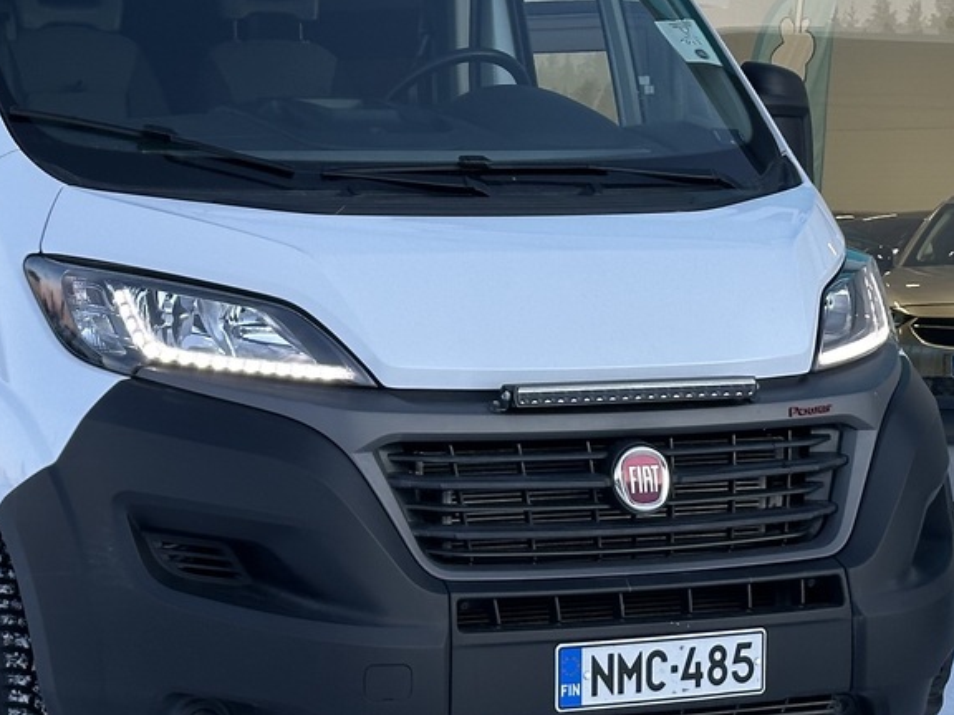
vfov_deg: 12.3
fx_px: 3307
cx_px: 189
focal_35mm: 120
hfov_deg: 16.3
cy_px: 255
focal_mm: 6.86
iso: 80
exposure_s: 1/171
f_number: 1.78
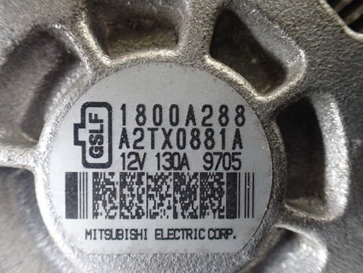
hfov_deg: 53.9
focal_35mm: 34
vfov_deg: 41.8
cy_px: 136
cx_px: 184
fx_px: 357
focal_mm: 5.4
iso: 800
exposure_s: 1/80
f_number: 2.3
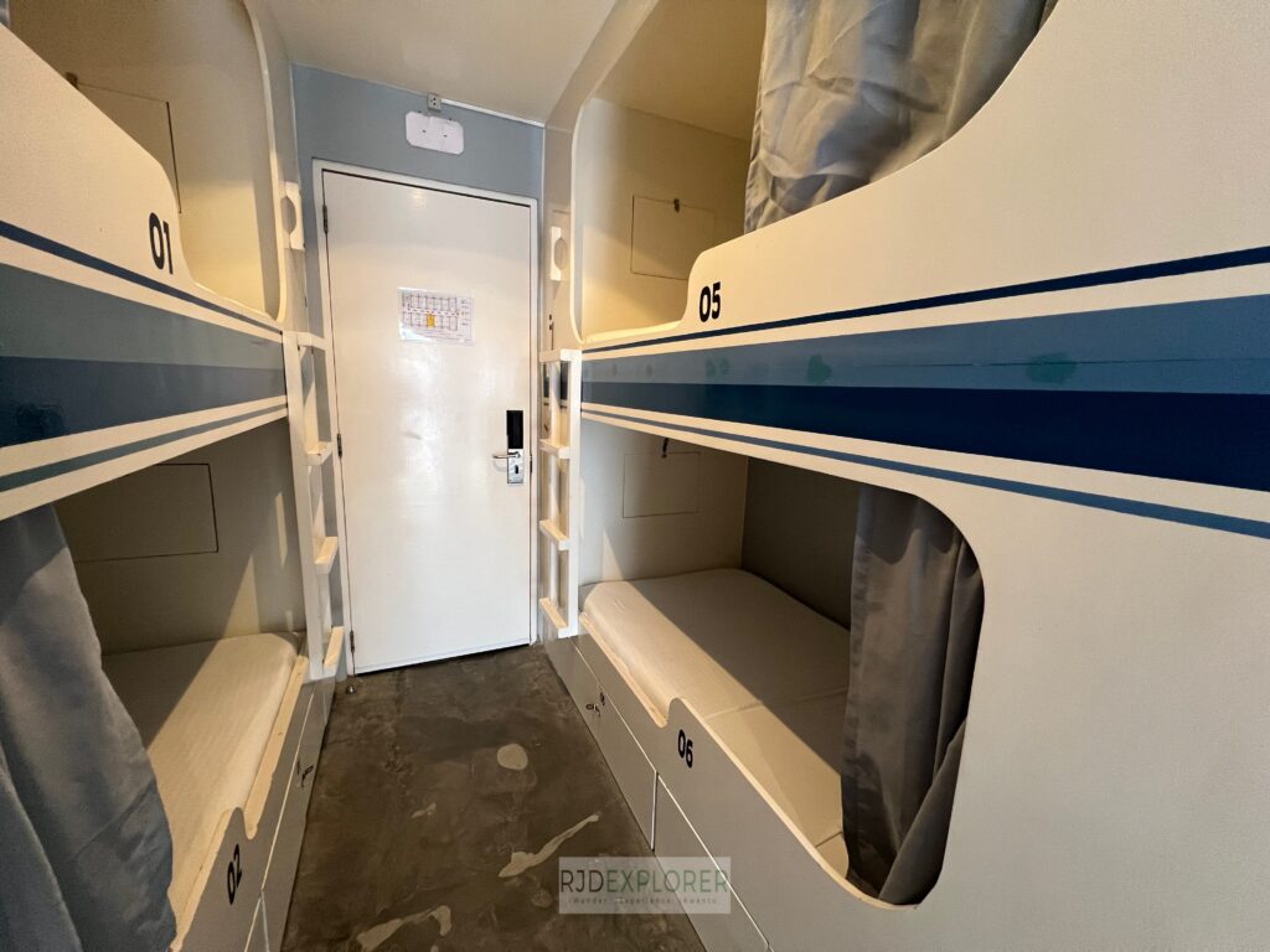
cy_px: 476
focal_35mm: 13
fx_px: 477
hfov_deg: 106.2
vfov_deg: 89.9
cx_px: 635
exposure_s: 1/60
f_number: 1.8
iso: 320
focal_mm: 1.57
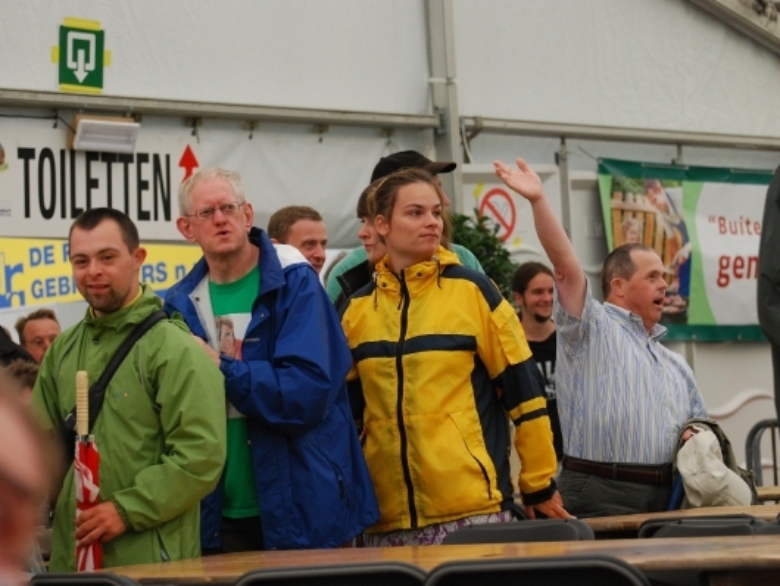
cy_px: 292
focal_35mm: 147
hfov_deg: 13.4
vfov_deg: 10.1
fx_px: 3314
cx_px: 396
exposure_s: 1/320
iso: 800
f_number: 4.8
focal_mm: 90
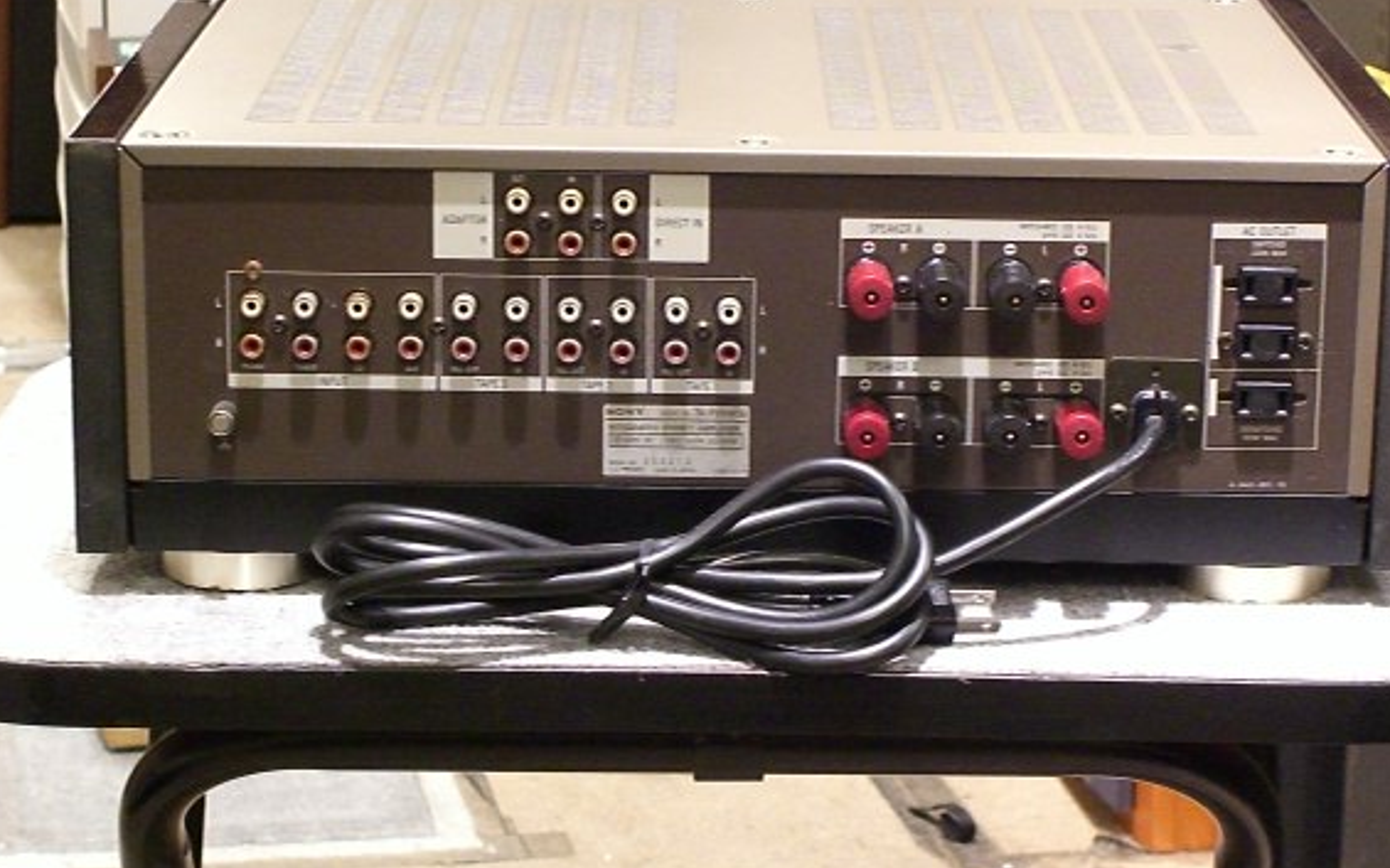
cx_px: 775
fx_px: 4318
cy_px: 307
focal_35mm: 114
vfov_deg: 11.5
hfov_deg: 18.3
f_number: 4.8
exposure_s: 1/15
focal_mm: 19.7
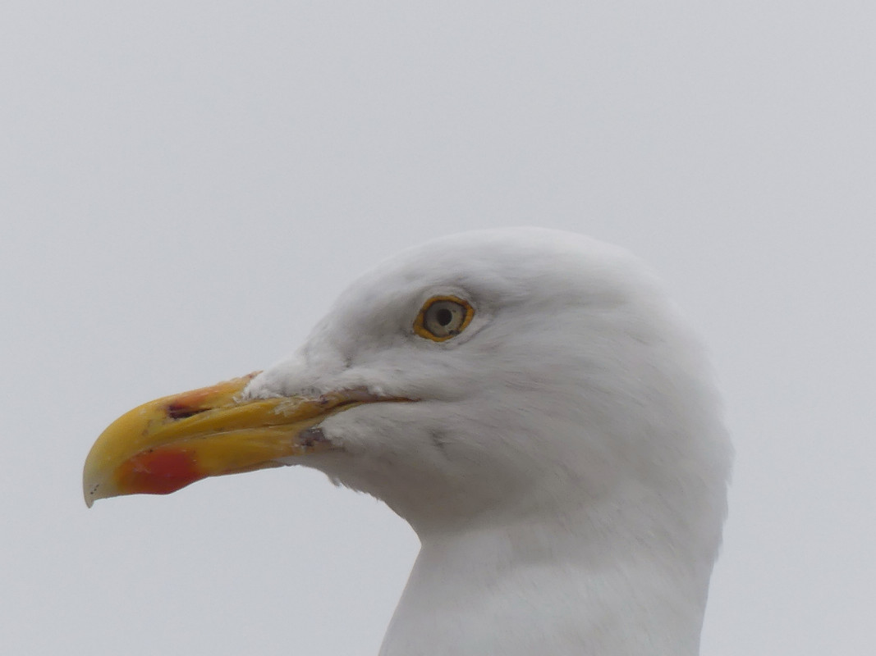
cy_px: 328
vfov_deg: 1.2
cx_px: 438
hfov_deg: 1.7
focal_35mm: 1200
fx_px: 30364
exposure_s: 1/800
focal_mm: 108
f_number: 4
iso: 100
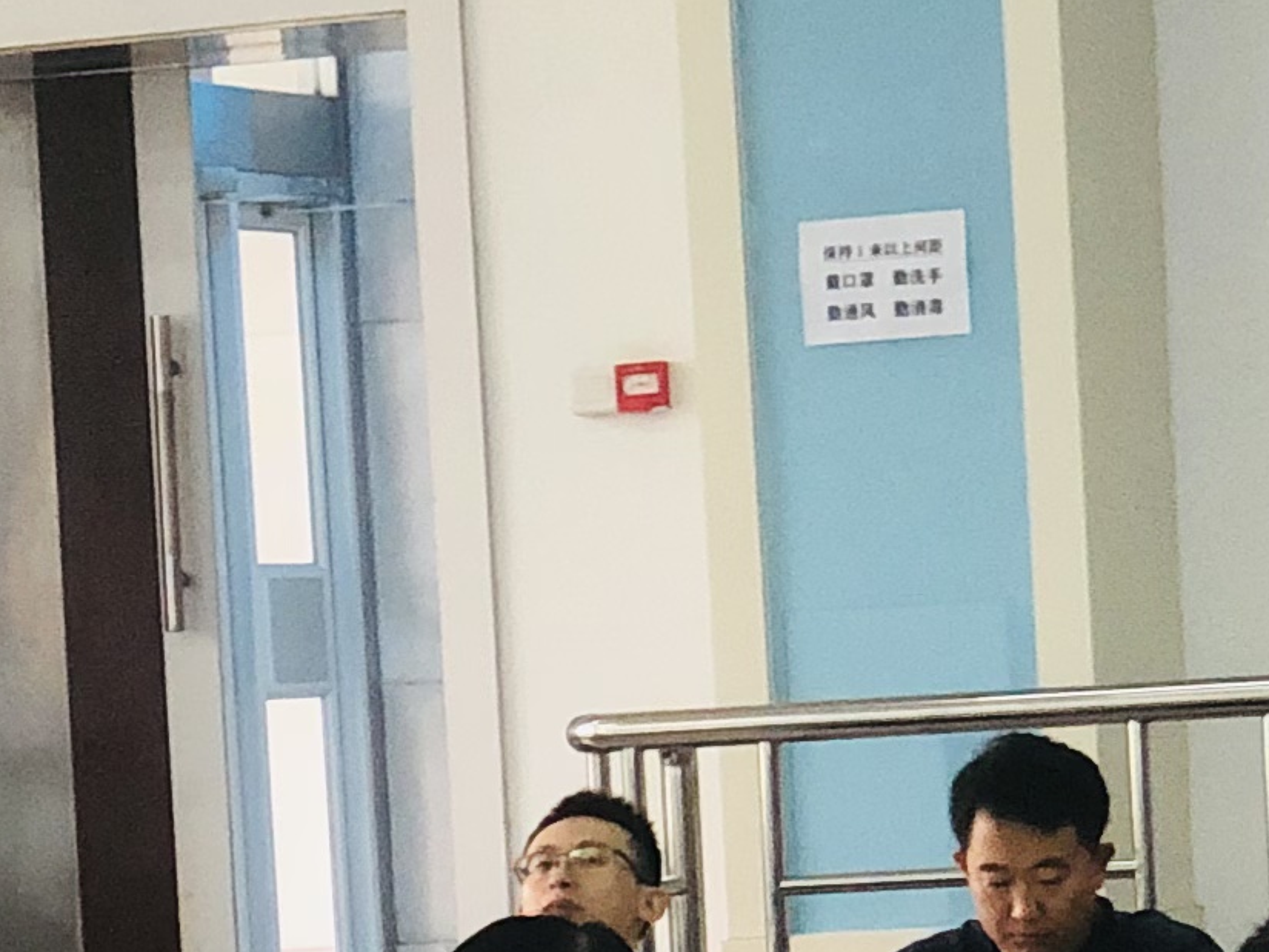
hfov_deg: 7.8
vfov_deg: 5.8
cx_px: 62
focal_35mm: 254
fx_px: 9313
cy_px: 1424
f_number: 2.4
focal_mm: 6
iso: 100
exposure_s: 1/50
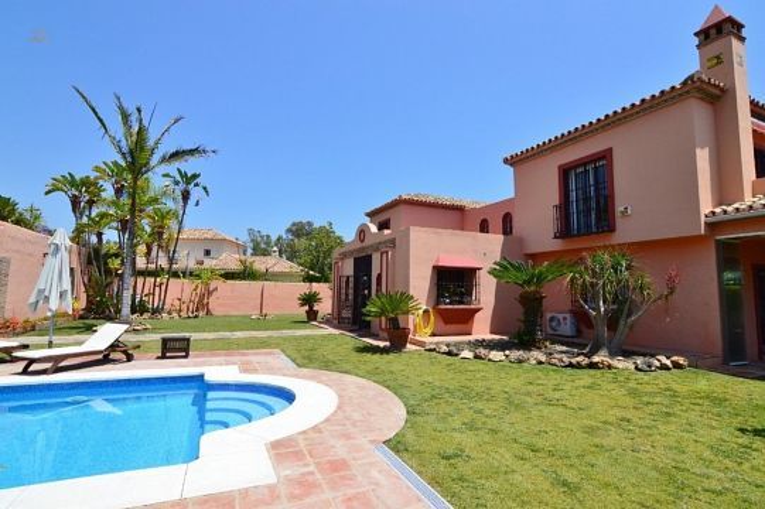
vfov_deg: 72.0
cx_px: 382
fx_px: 350
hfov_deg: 95.0
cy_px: 254
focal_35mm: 16
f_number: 11
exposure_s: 1/500
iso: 400
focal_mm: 11
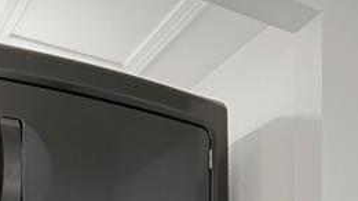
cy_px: 402
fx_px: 664
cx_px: 257
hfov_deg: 29.8
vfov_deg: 14.3
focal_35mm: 70
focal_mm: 17
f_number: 8
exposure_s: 8
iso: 250
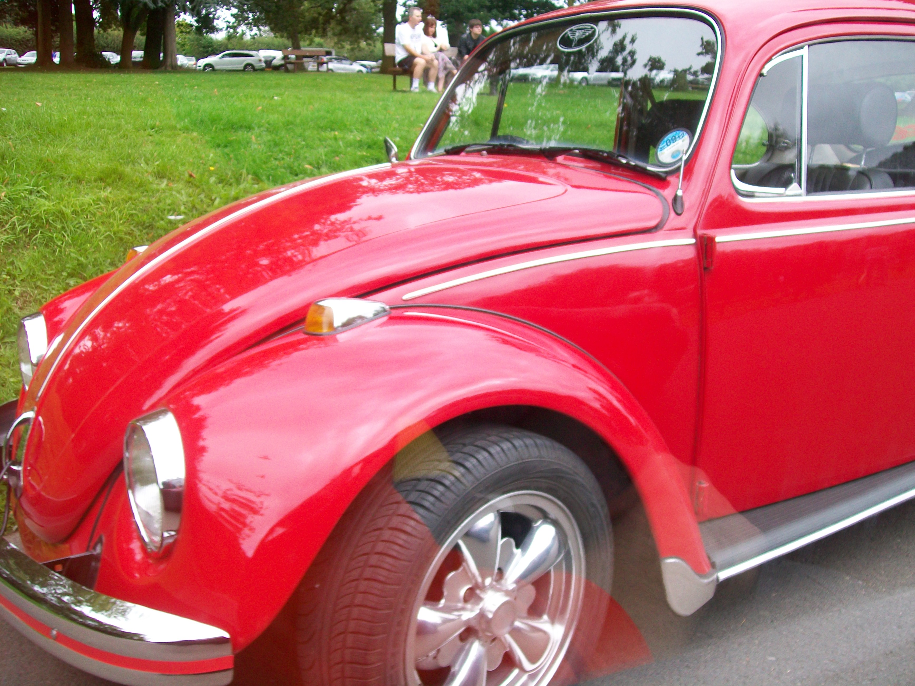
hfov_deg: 51.4
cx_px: 458
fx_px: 952
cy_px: 343
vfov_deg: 39.7
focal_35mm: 36
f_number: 2.7
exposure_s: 1/125
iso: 64
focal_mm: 6
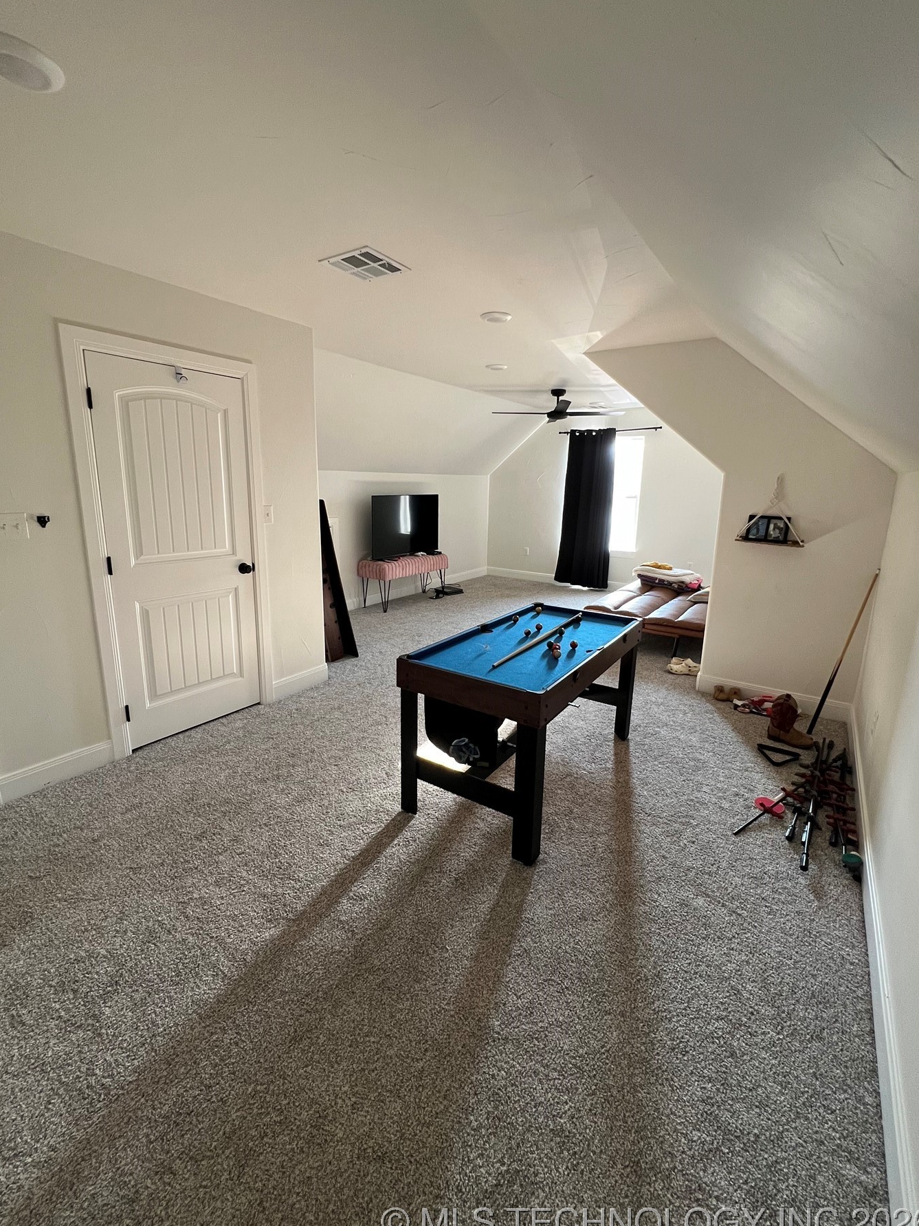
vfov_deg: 102.1
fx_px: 496
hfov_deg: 85.6
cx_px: 447
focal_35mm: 14
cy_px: 601
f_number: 1.8
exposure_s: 1/99
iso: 250
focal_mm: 1.57
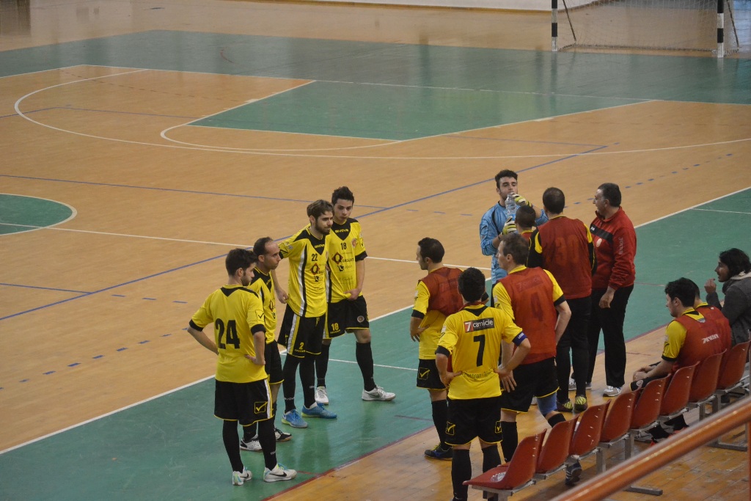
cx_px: 376
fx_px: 2691
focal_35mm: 129
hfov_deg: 15.9
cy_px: 250
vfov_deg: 10.6
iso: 3200
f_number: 4.2
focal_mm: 86
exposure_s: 1/200
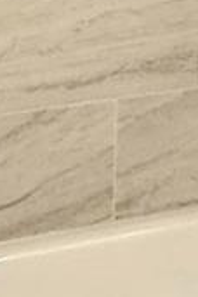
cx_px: 66
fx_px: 841
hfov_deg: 13.4
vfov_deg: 18.5
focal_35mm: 102
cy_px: -96
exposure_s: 1/60
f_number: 2.2
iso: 400
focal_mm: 2.22
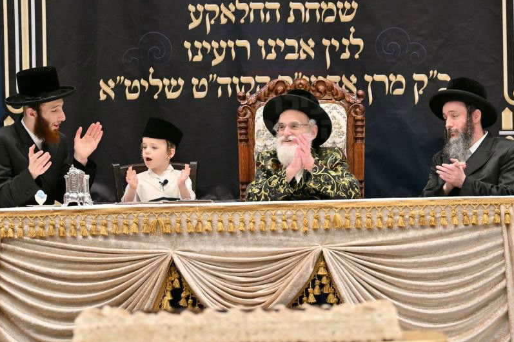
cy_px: 141
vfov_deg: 6.5
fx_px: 3026
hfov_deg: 9.7
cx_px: 293
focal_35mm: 212
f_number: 2.8
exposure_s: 1/500
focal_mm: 110
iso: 320
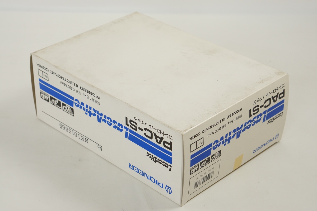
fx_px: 660
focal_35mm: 75
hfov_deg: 27.0
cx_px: 158
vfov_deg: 18.2
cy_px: 106
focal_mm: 50
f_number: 6.3
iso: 500
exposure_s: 1/80
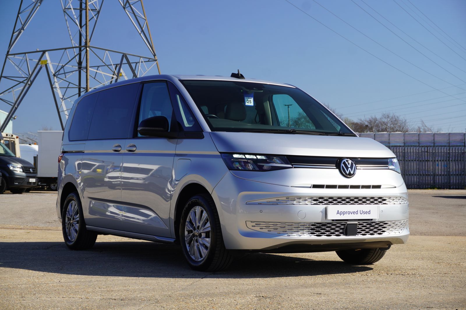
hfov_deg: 30.5
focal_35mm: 66
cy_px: 155
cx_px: 233
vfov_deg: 20.6
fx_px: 854
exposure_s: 1/125
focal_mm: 44
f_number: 9
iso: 100
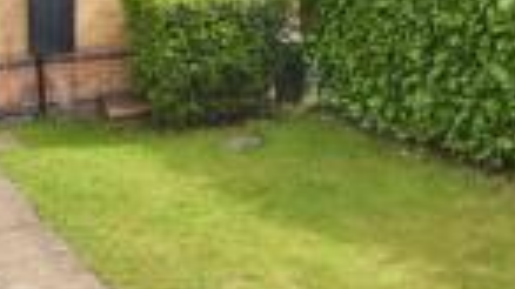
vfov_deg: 16.0
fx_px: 911
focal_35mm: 67
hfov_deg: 31.5
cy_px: -185
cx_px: 201
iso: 200
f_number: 9
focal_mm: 13
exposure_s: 1/320
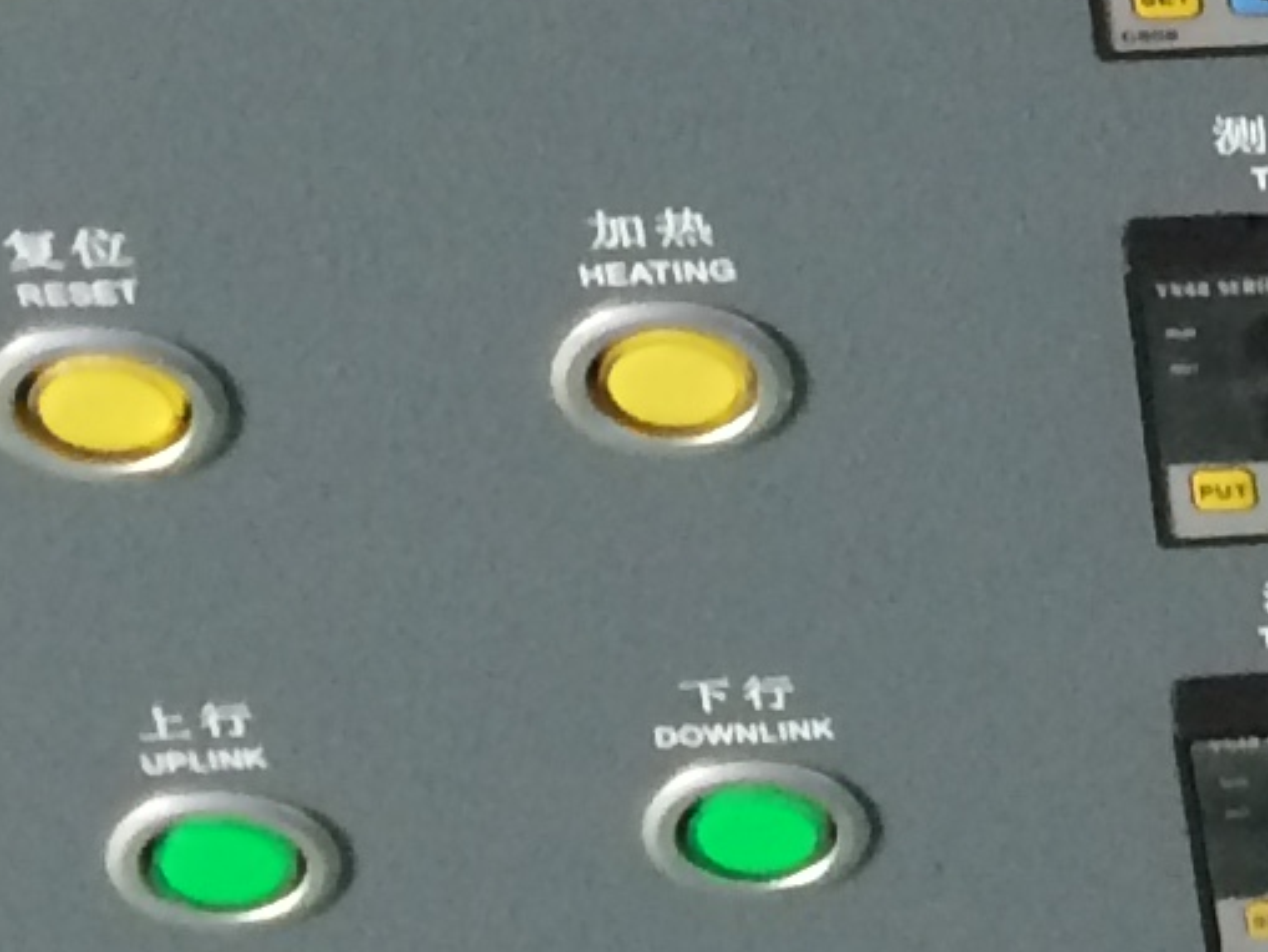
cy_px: -217
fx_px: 6815
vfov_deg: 7.9
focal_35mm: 186
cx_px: 3278
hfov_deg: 9.3
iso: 125
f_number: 2.2
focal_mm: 4.15
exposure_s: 1/30
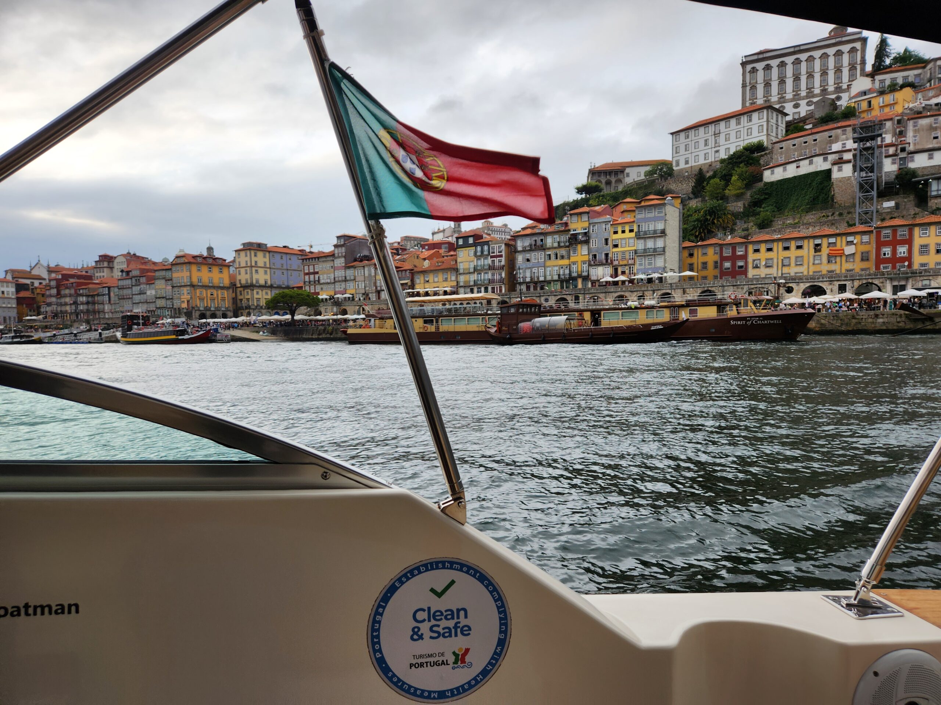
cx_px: 470
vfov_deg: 58.9
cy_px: 352
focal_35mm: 23
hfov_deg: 73.9
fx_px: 625
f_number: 1.8
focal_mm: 5.4
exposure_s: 1/681
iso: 20
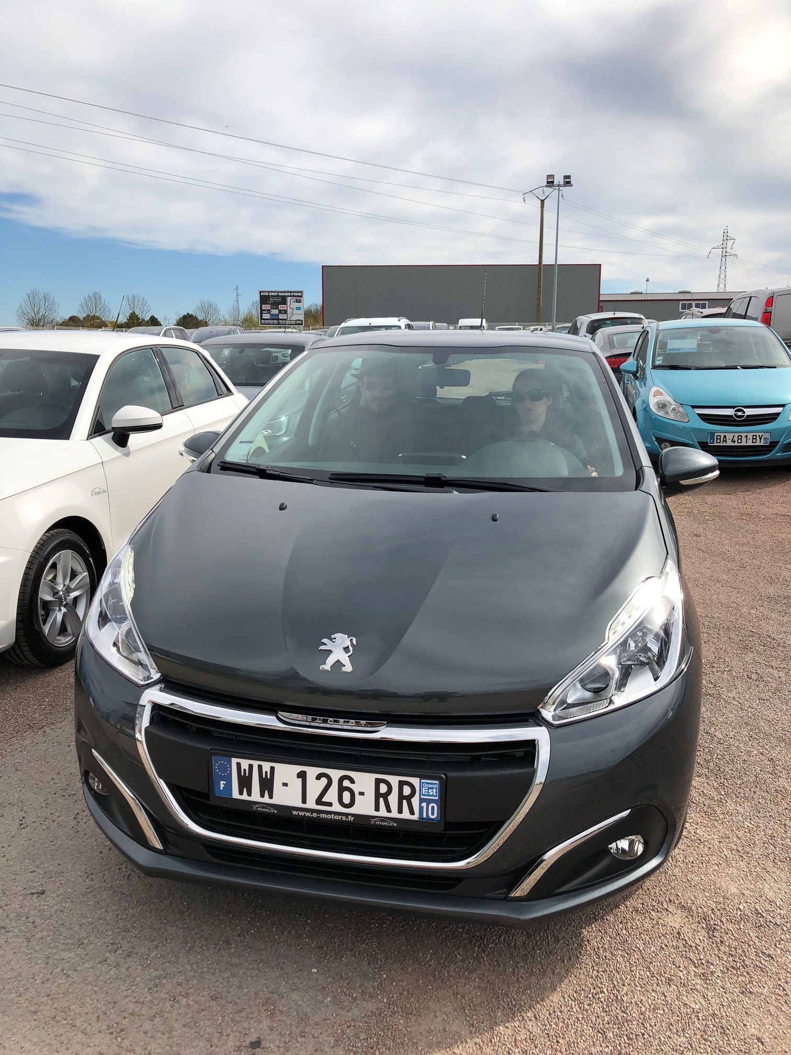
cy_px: 528
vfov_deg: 61.7
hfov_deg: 48.2
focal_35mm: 29
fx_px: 884
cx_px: 396
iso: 20
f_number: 1.8
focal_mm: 3.99
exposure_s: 1/2183
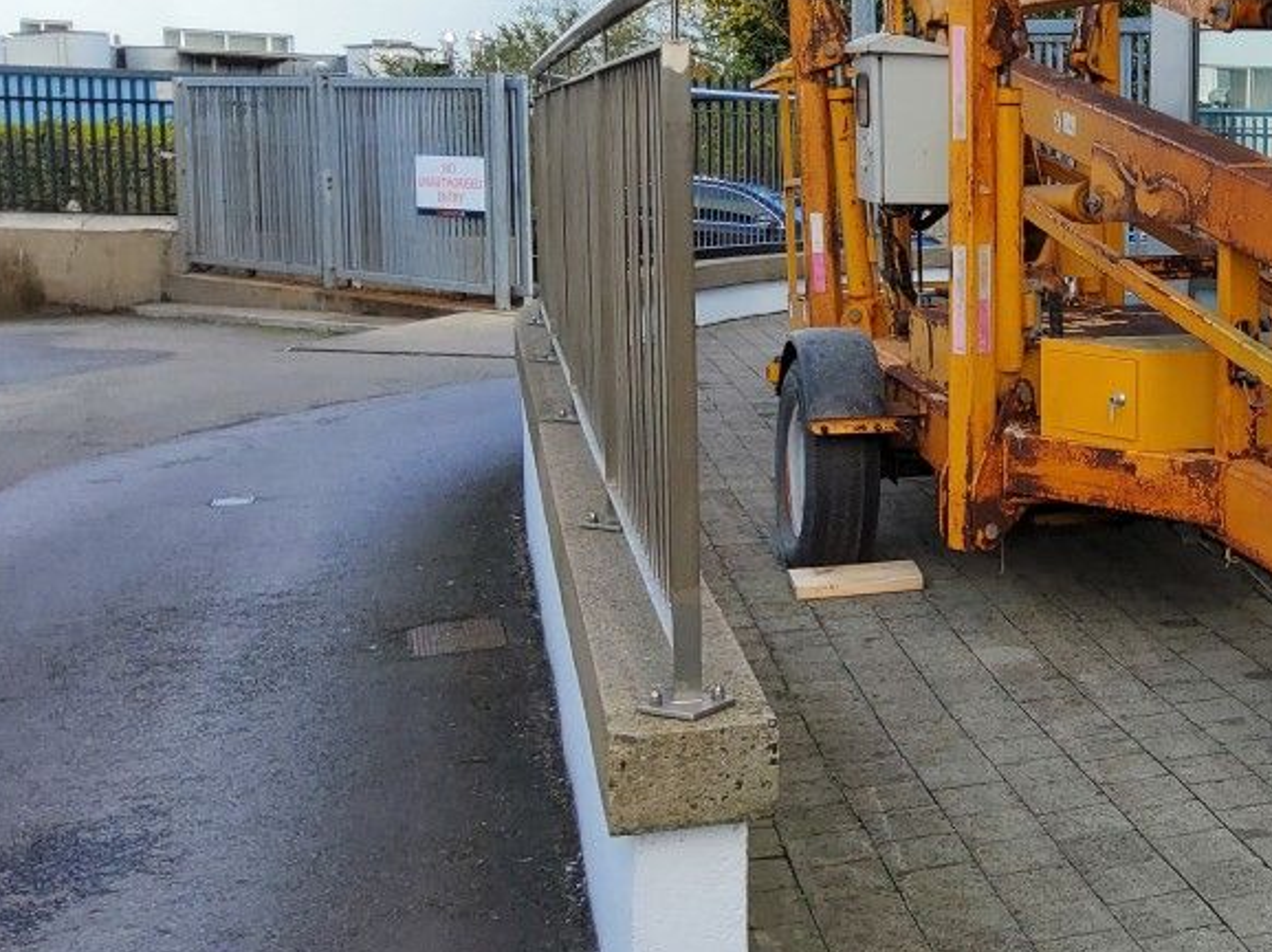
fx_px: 1983
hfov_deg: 32.4
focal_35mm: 54
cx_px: 1301
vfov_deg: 27.0
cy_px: 420
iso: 50
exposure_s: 1/190
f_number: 2
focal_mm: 3.08
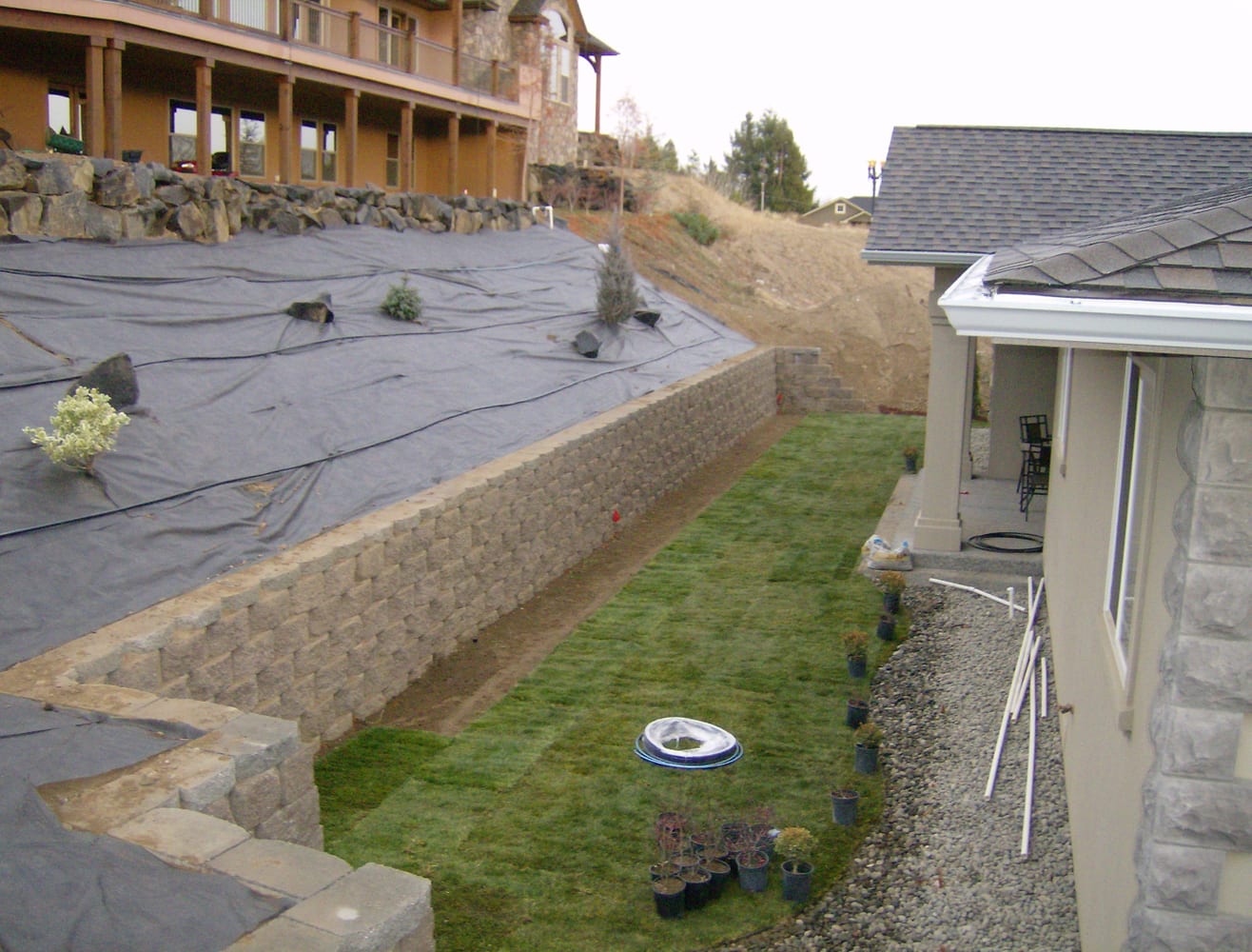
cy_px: 476
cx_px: 626
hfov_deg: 51.1
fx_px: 1308
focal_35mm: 36
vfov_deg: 40.0
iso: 200
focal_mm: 6
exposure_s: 1/60
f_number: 2.8
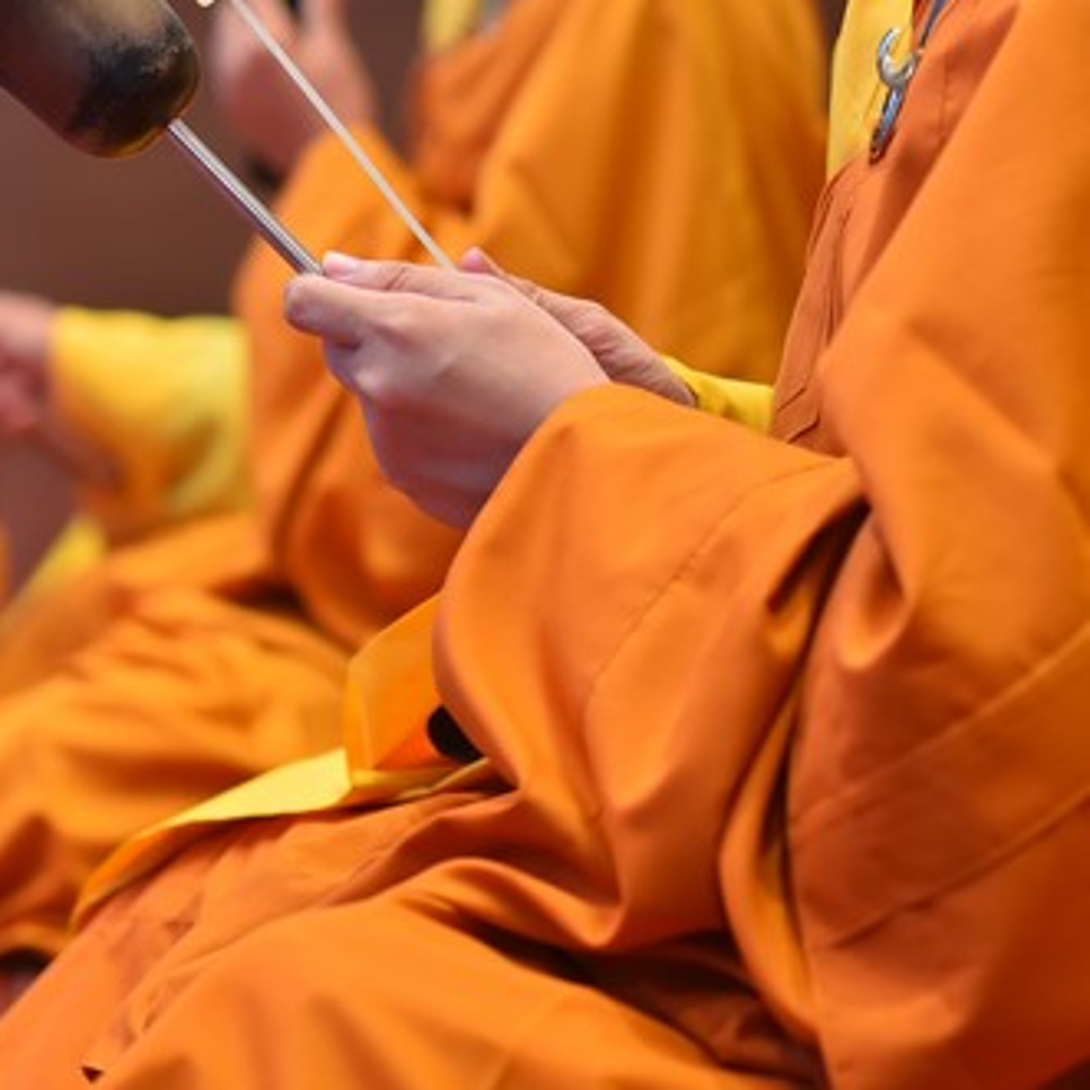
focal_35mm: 142
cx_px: 263
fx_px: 5059
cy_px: 397
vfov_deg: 12.3
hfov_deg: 12.3
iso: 400
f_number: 4
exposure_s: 1/80
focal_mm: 85
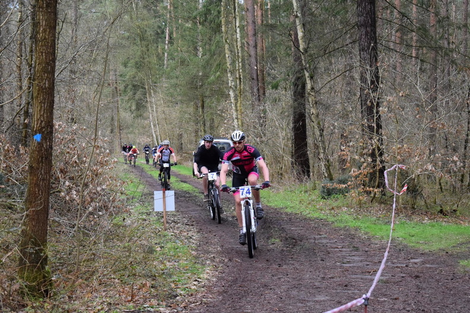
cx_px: 235
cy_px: 156
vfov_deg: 17.5
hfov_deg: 26.0
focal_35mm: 78
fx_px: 1018
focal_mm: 52
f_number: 6.3
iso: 4000
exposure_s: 1/1600
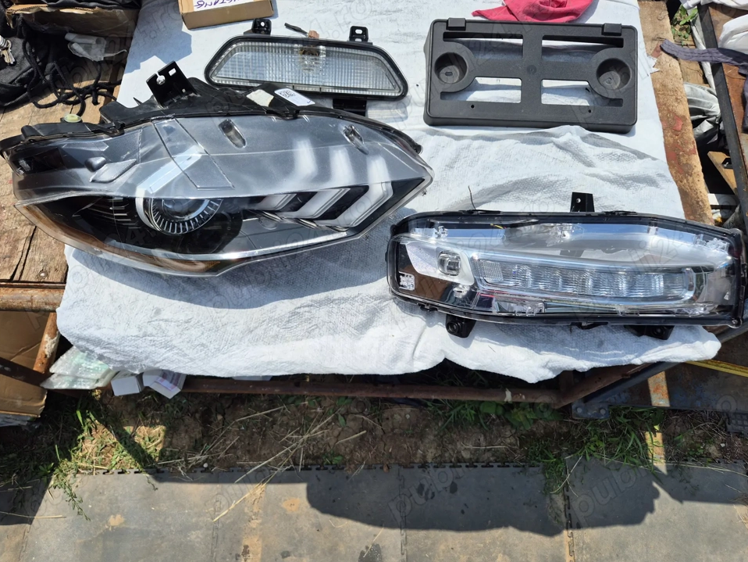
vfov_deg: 56.8
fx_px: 519
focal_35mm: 24
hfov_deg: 71.6
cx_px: 379
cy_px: 271
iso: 25
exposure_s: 1/2976
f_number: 1.8
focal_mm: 5.4
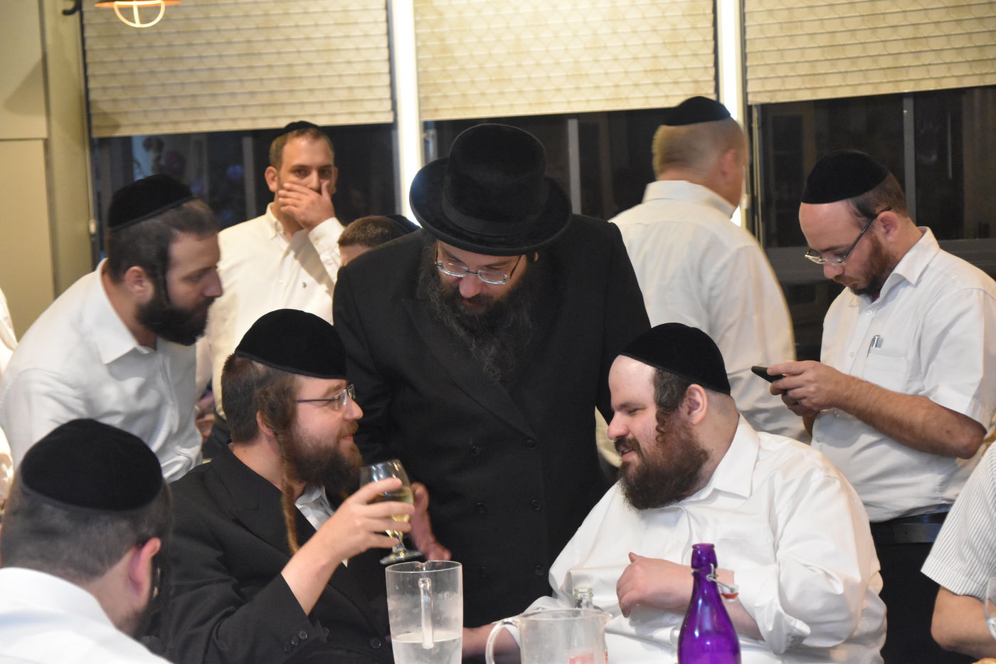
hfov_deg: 18.2
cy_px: 332
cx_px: 498
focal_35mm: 112
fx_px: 3112
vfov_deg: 12.2
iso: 5000
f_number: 5.3
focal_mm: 75
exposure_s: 1/60
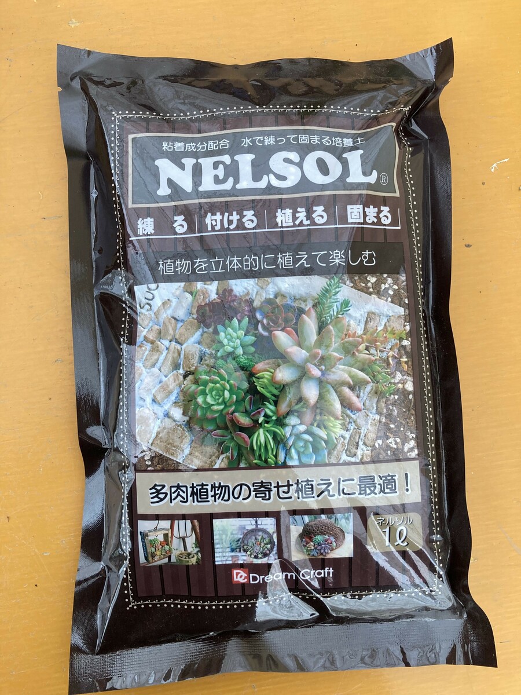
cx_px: 260
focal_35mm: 28
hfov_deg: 49.7
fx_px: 562
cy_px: 348
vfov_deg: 63.4
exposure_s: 1/89
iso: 80
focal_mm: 3.99
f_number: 1.8
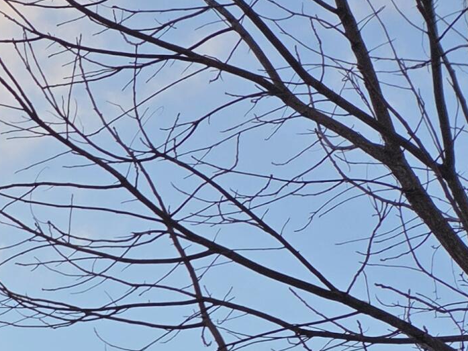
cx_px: -495
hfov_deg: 15.4
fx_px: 1339
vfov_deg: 13.4
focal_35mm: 99
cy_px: 635
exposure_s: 1/1505
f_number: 1.8
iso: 80
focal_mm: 5.4
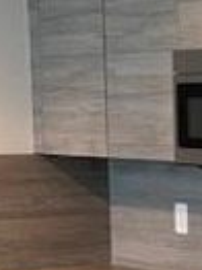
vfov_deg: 14.6
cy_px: 290
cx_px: 375
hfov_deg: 10.5
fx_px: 1029
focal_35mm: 132
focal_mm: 4.25
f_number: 1.8
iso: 50
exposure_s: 1/60
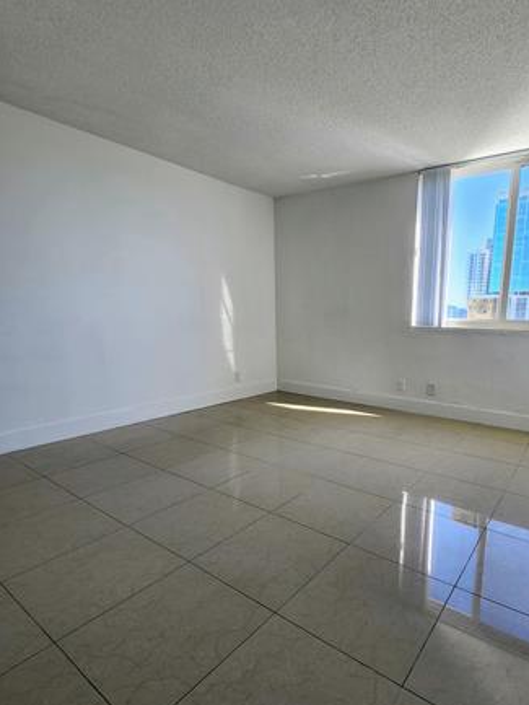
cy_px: 384
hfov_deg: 70.2
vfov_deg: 87.5
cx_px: 339
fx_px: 367
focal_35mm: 18
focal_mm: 1.74
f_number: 2.2
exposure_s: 1/60
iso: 32
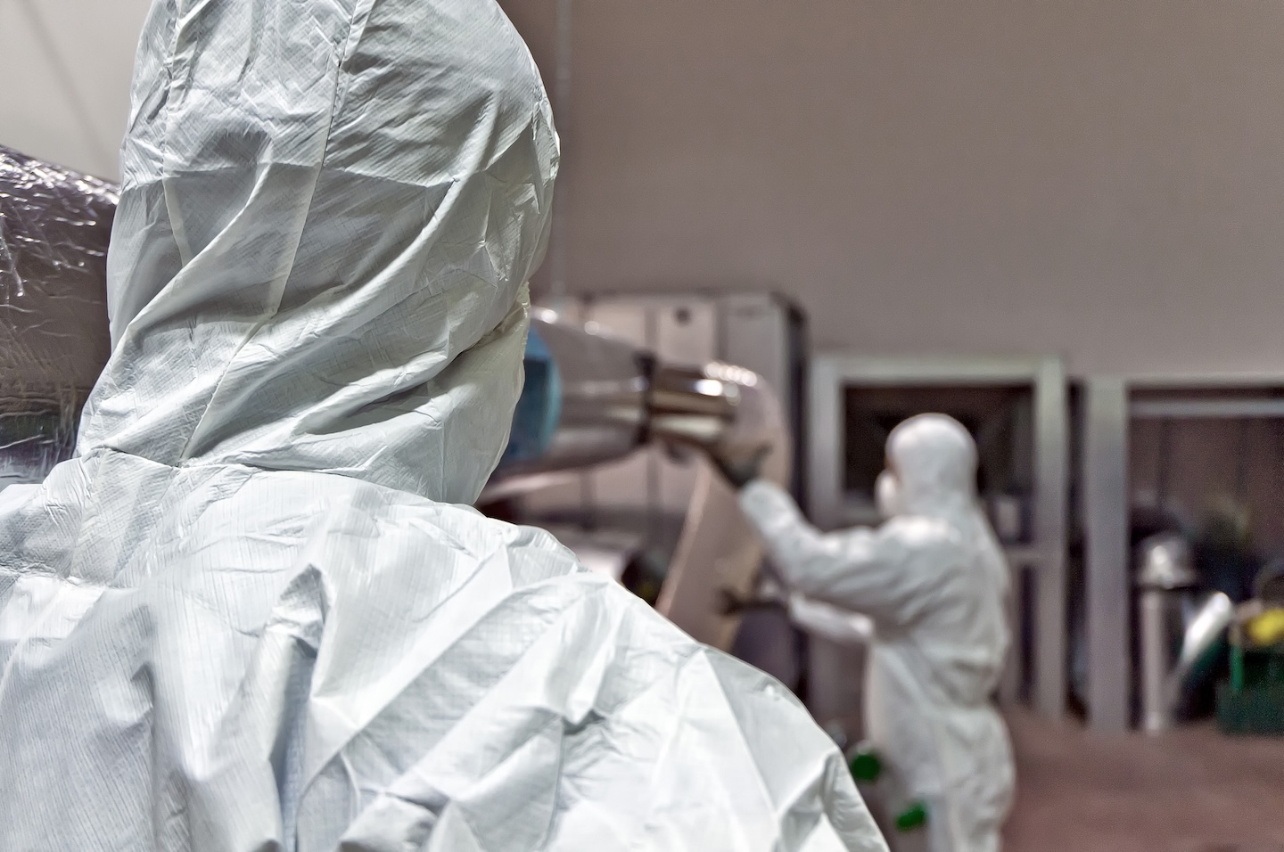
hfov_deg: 35.1
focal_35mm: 57
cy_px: 426
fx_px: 2030
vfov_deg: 23.7
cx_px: 642
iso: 500
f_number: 4.2
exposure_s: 1/60
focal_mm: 38
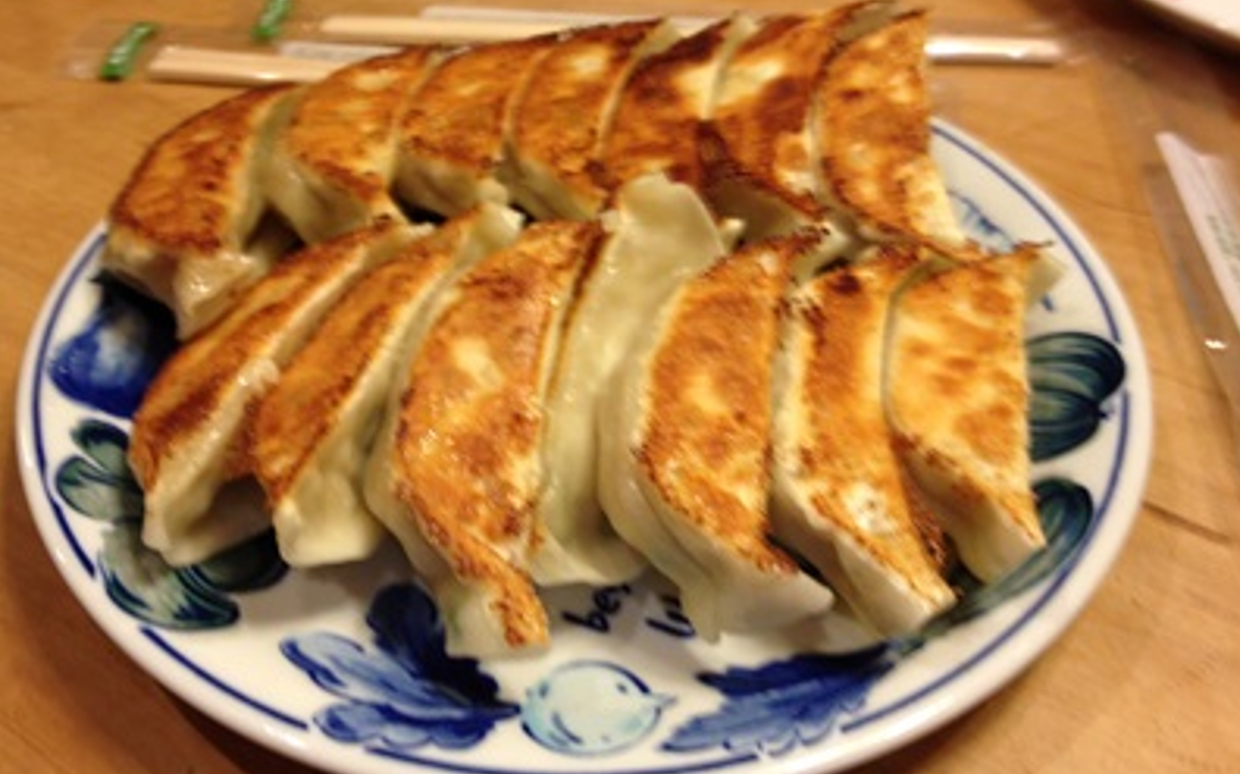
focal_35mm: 42
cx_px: 601
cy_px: 335
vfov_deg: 30.5
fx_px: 1419
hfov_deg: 47.2
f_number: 2.4
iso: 100
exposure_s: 1/20
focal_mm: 4.28
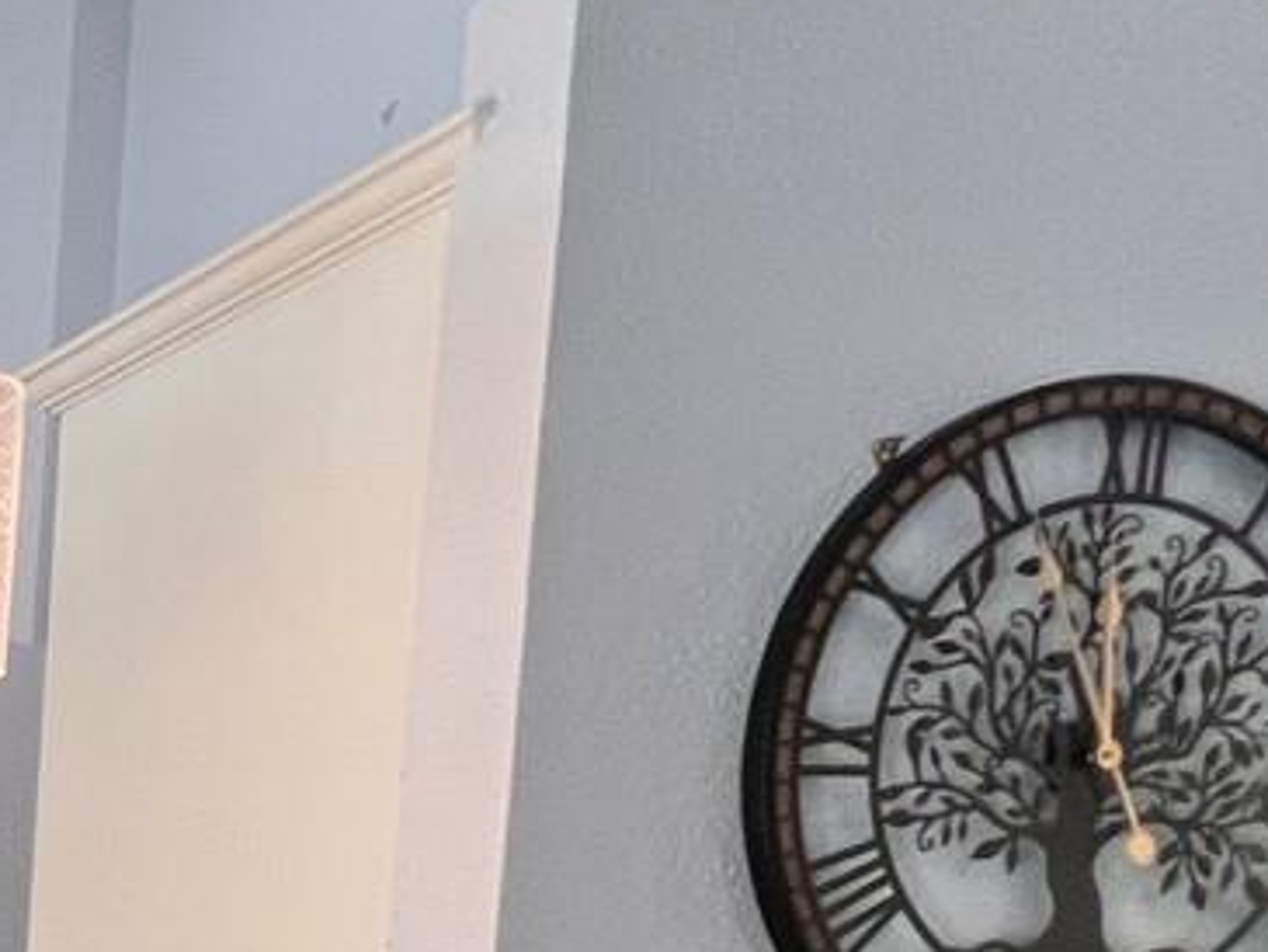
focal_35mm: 57
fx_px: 2089
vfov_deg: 21.9
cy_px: 1383
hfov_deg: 21.6
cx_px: -1018
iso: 160
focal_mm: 1.57
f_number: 1.8
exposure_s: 1/120
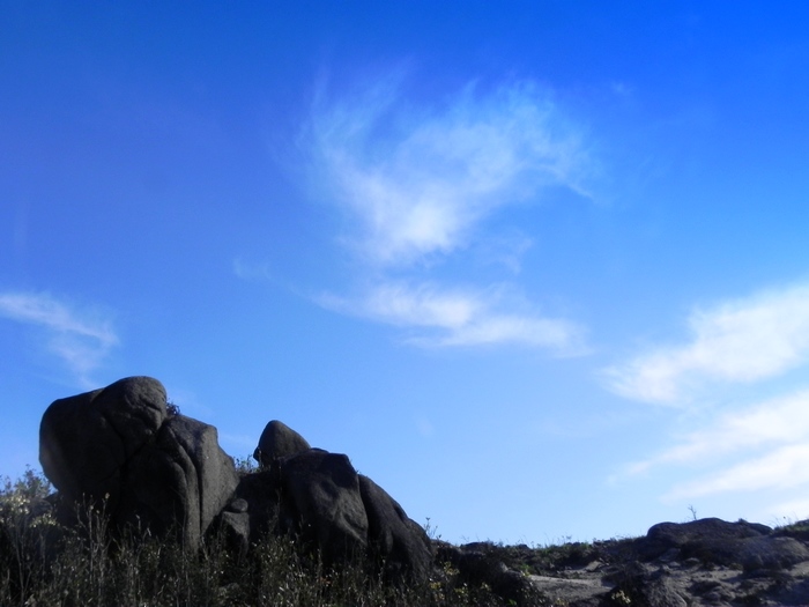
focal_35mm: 37
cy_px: 304
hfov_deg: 50.1
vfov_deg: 38.7
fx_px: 865
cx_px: 404
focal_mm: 6.6
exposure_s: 1/450
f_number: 8
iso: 160
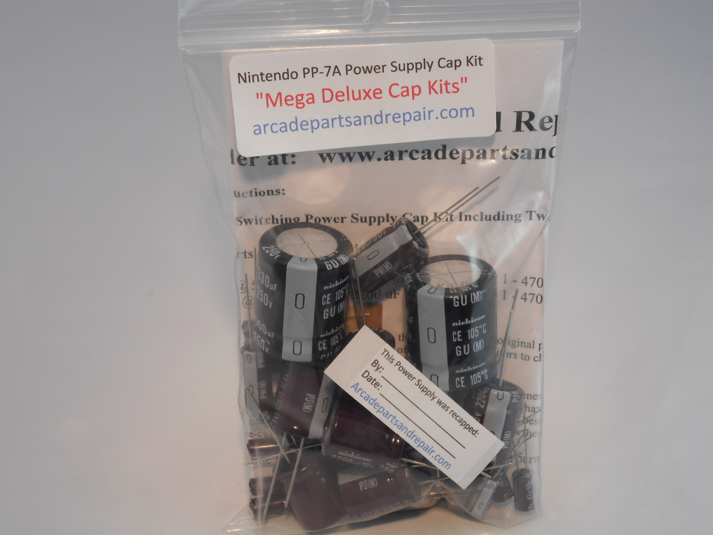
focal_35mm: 68
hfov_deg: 28.6
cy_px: 266
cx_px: 359
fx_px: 1401
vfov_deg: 21.6
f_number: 5.3
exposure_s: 1/30
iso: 100
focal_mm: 12
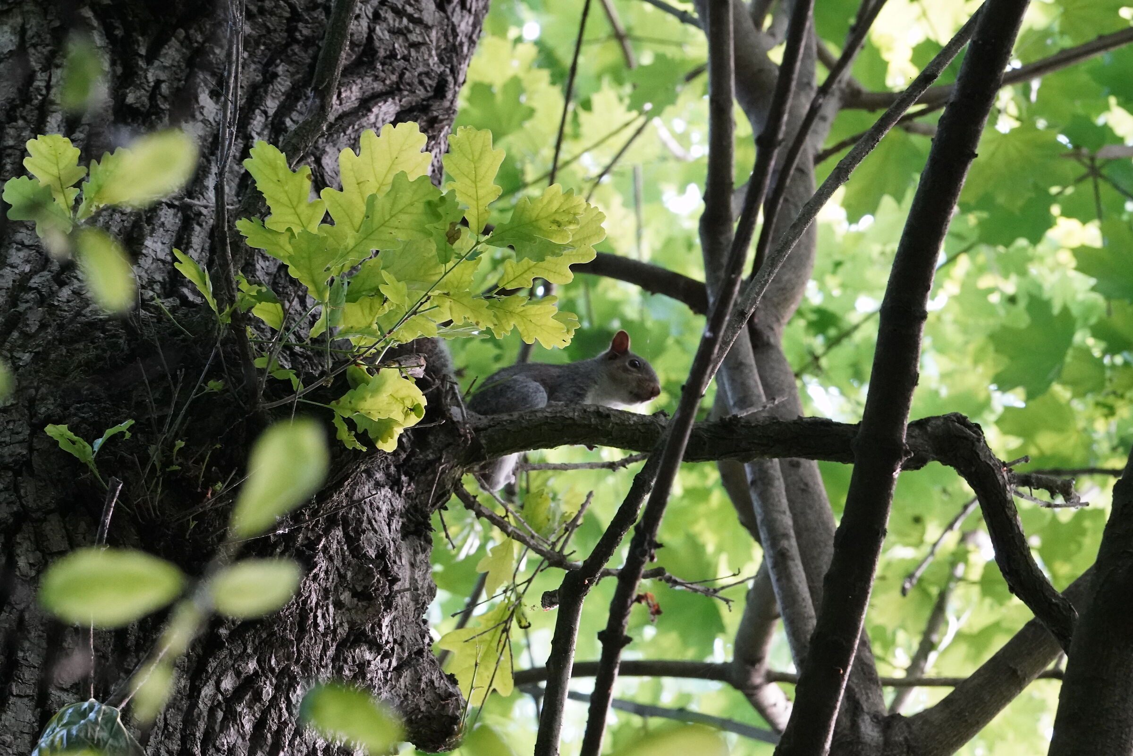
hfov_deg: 6.9
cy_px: 378
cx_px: 566
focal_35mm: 300
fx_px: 9443
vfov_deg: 4.6
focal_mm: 200
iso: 5000
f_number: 11
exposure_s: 1/80
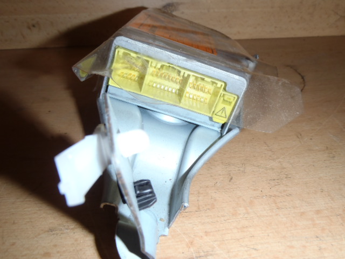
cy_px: 130
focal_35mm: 28
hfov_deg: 63.4
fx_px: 279
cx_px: 172
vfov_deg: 49.7
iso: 100
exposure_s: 1/30
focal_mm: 5
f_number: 3.9
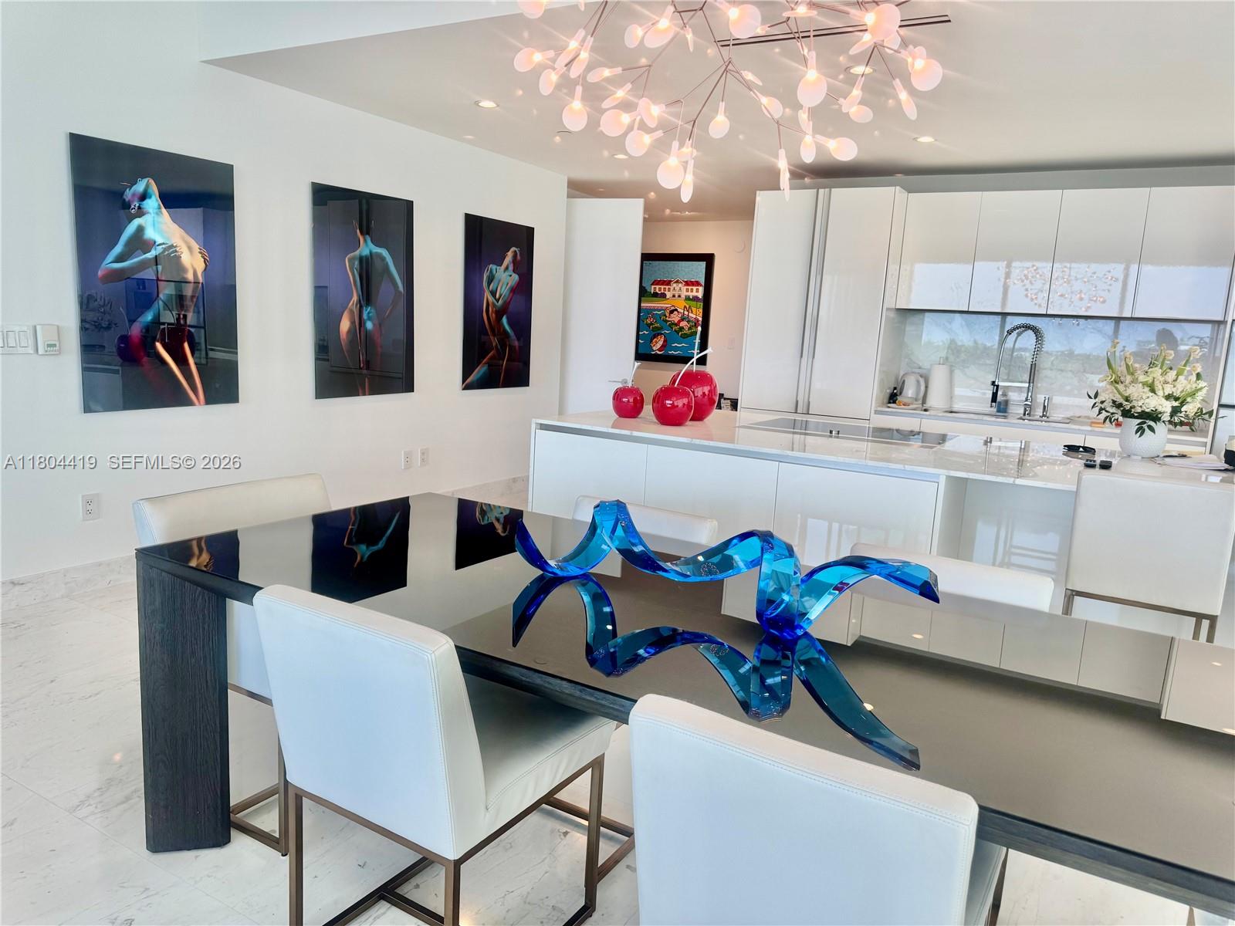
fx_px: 856
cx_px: 618
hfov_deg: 71.6
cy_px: 463
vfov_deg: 56.8
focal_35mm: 24
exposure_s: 1/120
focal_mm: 6.76
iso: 64
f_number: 1.78
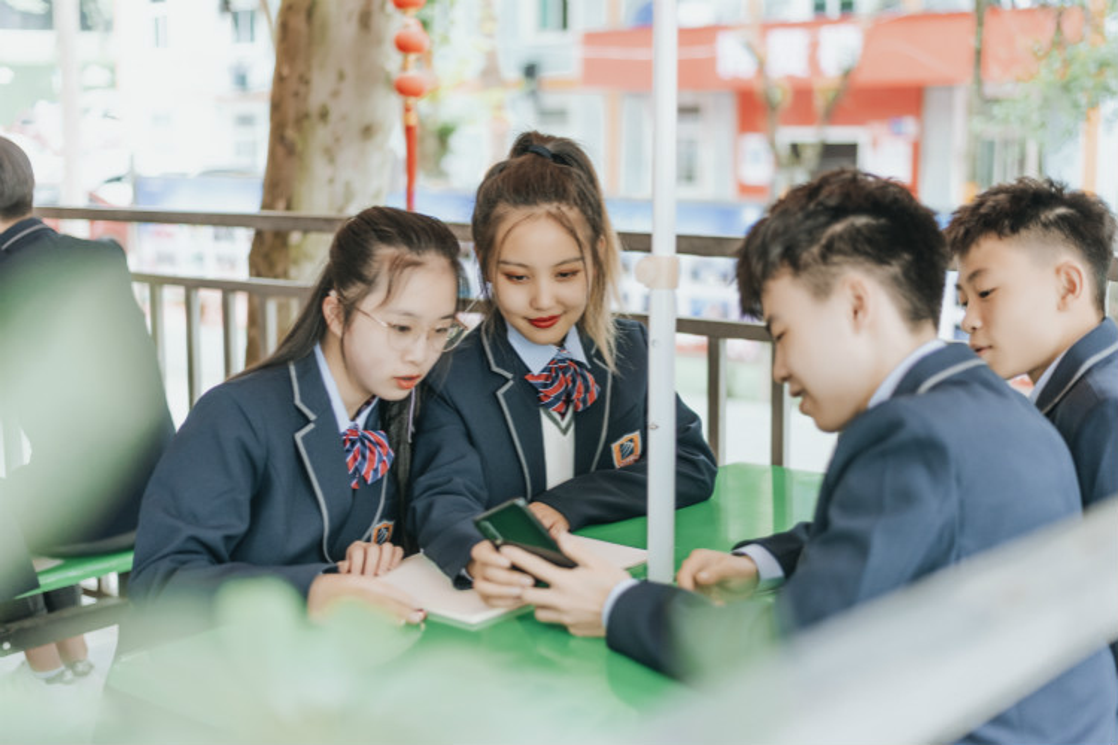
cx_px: 559
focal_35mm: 50
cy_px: 372
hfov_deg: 39.6
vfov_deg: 27.0
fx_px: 1553
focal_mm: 50
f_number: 1.8
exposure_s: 1/160
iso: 500
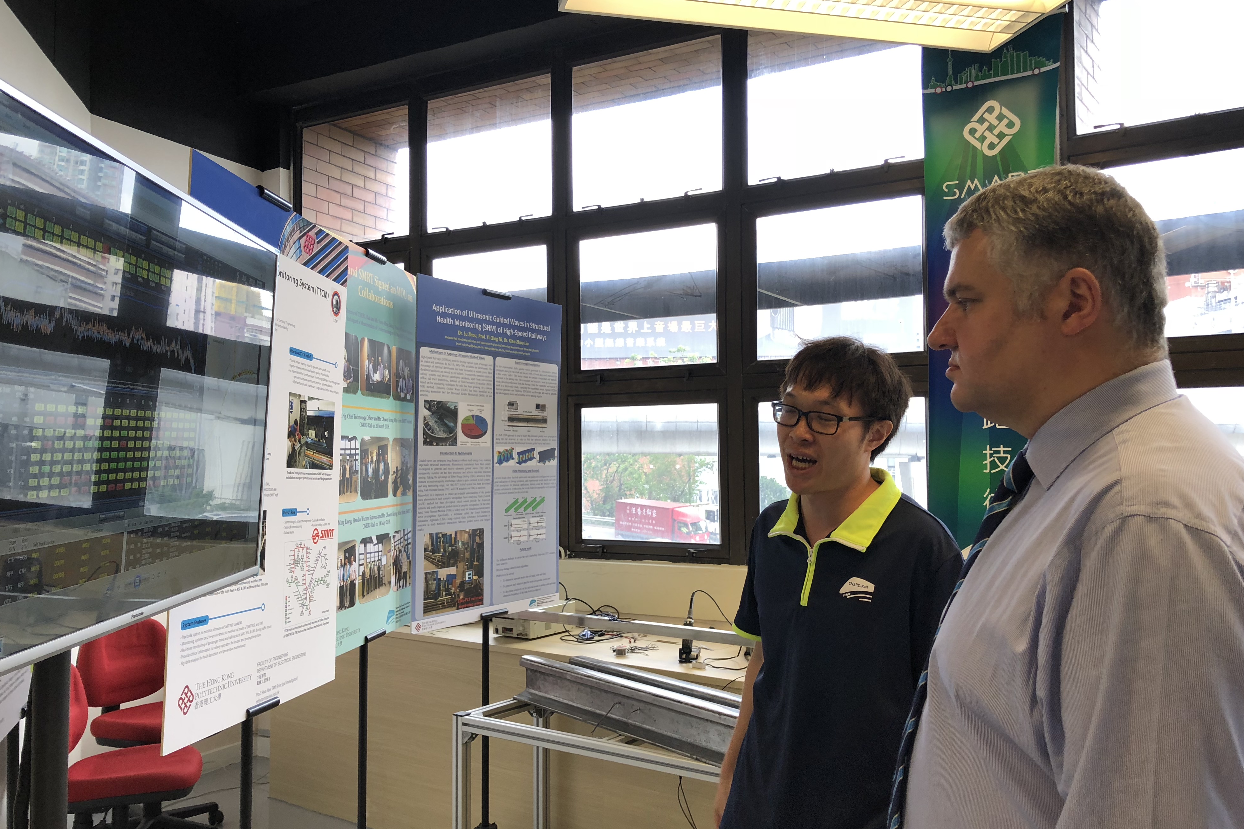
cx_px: 623
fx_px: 1037
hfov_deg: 61.9
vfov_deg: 43.6
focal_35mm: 30
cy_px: 417
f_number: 1.8
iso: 25
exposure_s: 1/50
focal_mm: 4
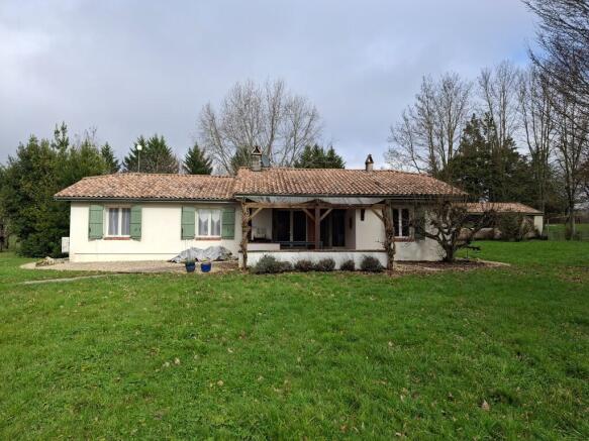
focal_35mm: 25
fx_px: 425
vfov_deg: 54.9
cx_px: 294
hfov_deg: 69.4
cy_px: 220
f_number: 1.8
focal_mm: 4.69
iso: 25
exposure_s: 1/644
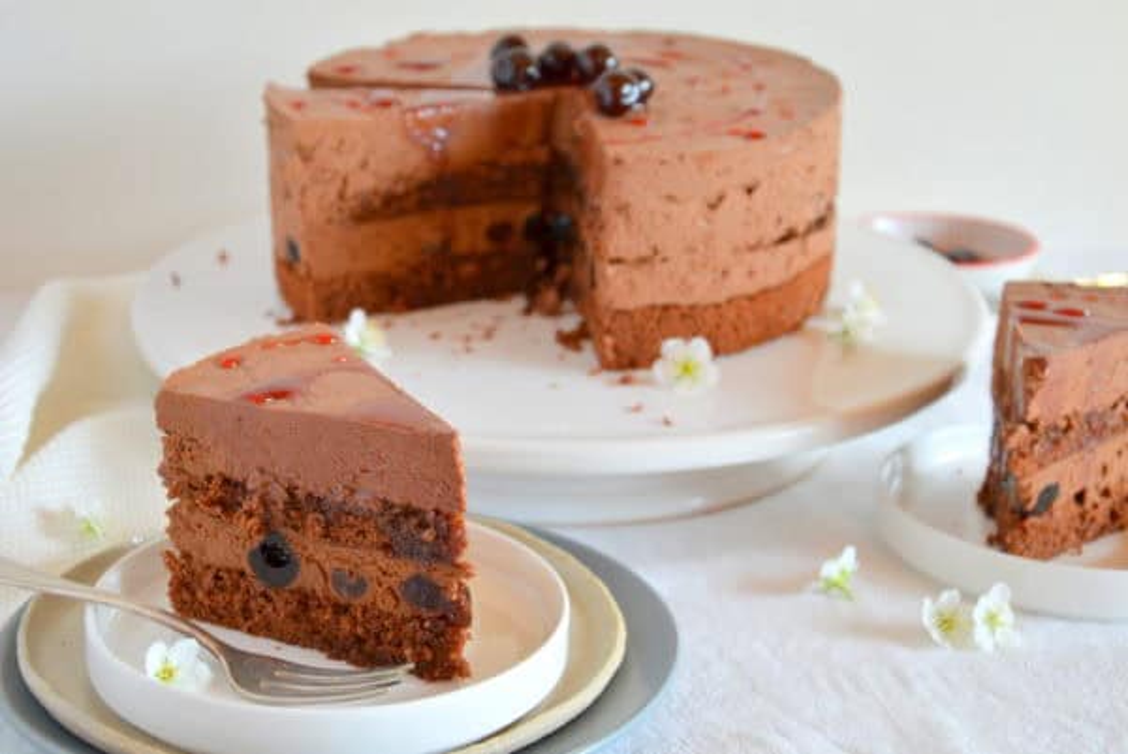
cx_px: 564
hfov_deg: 27.0
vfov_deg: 18.2
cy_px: 377
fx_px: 2352
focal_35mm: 75
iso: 500
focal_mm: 50
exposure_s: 1/60
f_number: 5.6
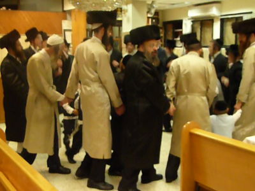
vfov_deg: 32.9
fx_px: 324
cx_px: 128
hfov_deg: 42.9
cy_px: 96
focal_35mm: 44
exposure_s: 1/30
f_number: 3.7
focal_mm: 7.3
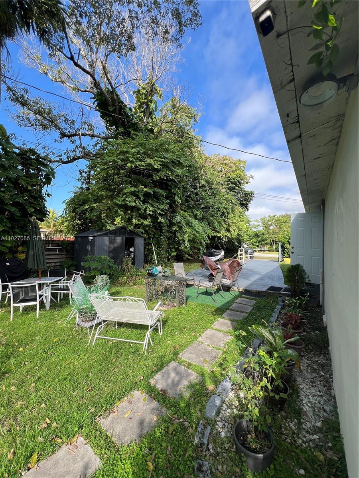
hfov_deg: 89.9
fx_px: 180
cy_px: 239
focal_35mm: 13
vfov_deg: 106.2
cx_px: 180
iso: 32
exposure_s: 1/423
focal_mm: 1.57
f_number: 1.8
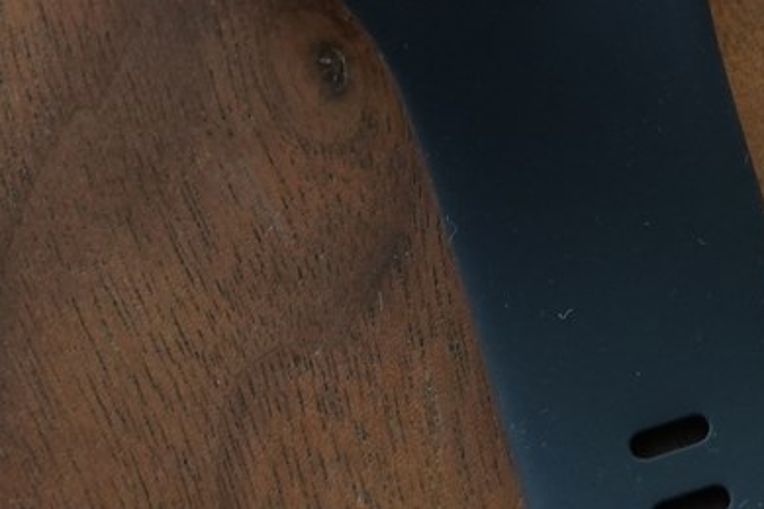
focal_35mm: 241
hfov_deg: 8.4
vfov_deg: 5.6
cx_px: 1034
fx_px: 5114
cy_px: -366
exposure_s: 1/80
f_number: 4.5
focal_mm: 49
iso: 1250
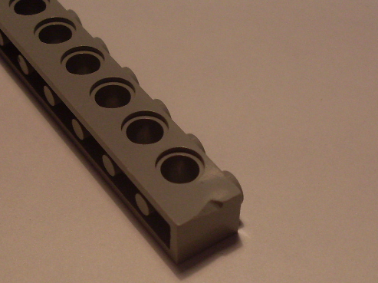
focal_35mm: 79
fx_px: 862
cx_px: 194
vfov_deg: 18.5
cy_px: 212
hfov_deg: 24.7
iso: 100
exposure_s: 1/60
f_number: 2.8
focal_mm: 6.3
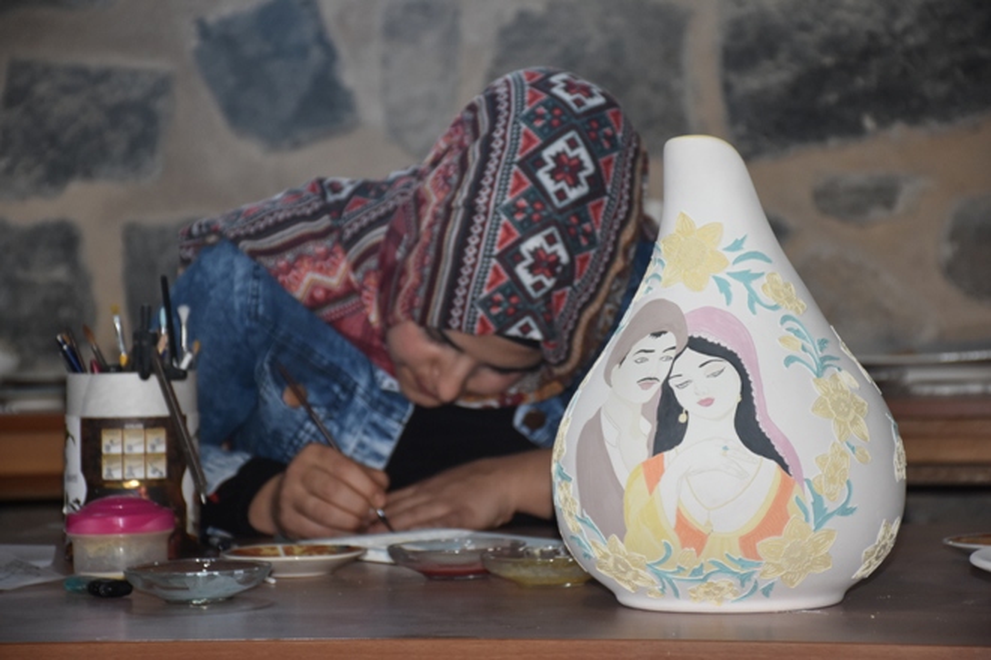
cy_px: 330
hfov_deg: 16.1
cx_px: 496
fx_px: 3510
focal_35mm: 128
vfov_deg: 10.8
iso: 1000
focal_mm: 85
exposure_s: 1/60
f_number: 5.3
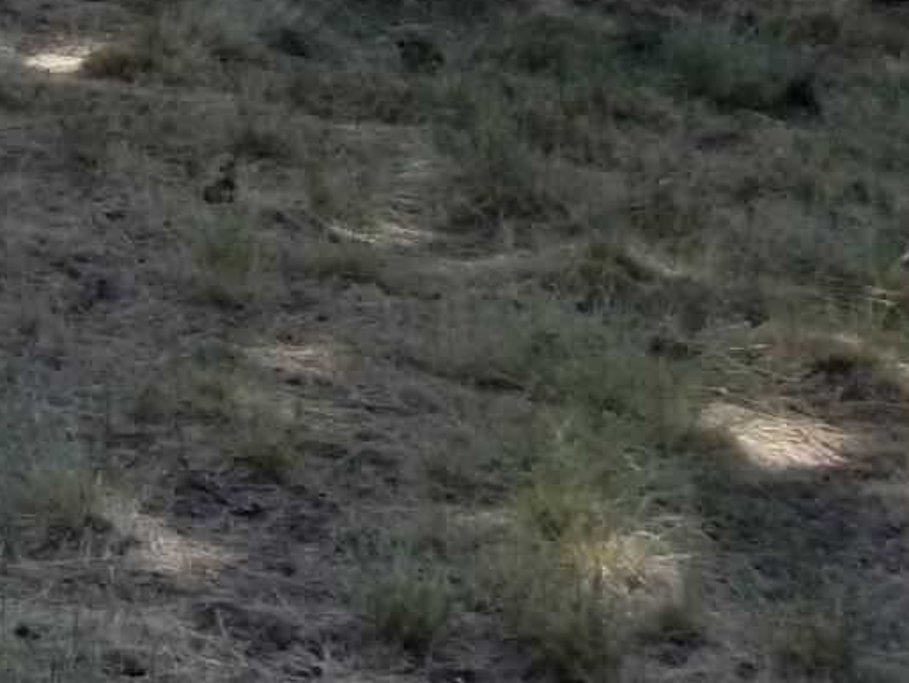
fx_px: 3992
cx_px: -1545
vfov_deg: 9.3
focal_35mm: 152
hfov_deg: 10.4
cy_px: -514
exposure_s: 1/1325
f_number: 1.7
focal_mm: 4.3
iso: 50
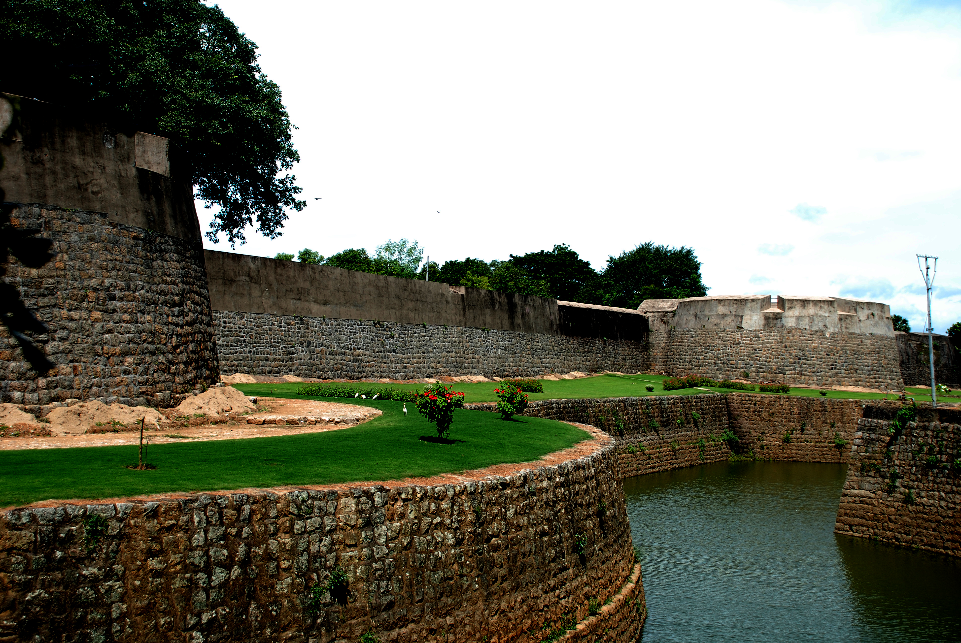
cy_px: 322
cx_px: 480
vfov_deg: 32.0
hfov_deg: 46.3
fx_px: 1123
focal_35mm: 42
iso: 100
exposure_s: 1/200
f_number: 5.6
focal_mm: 28
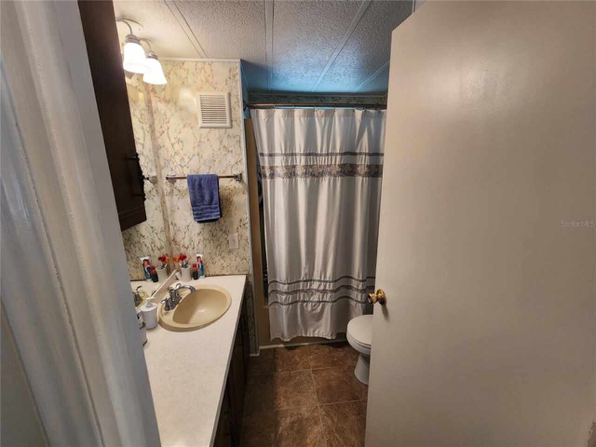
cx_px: 298
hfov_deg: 106.2
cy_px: 224
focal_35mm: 13
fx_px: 224
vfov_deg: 89.9
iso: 250
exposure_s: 1/60
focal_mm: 2.2
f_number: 2.2
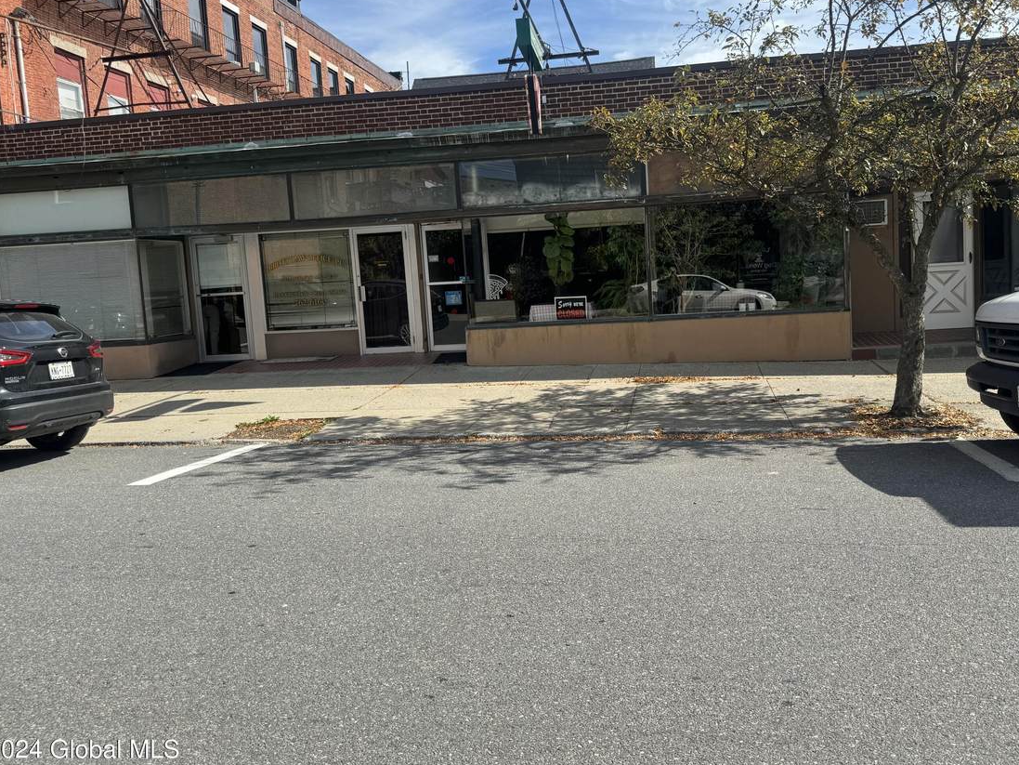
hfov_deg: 63.3
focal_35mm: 28
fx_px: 824
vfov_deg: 49.7
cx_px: 561
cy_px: 344
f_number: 1.78
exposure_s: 1/2959
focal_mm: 6.76
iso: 80
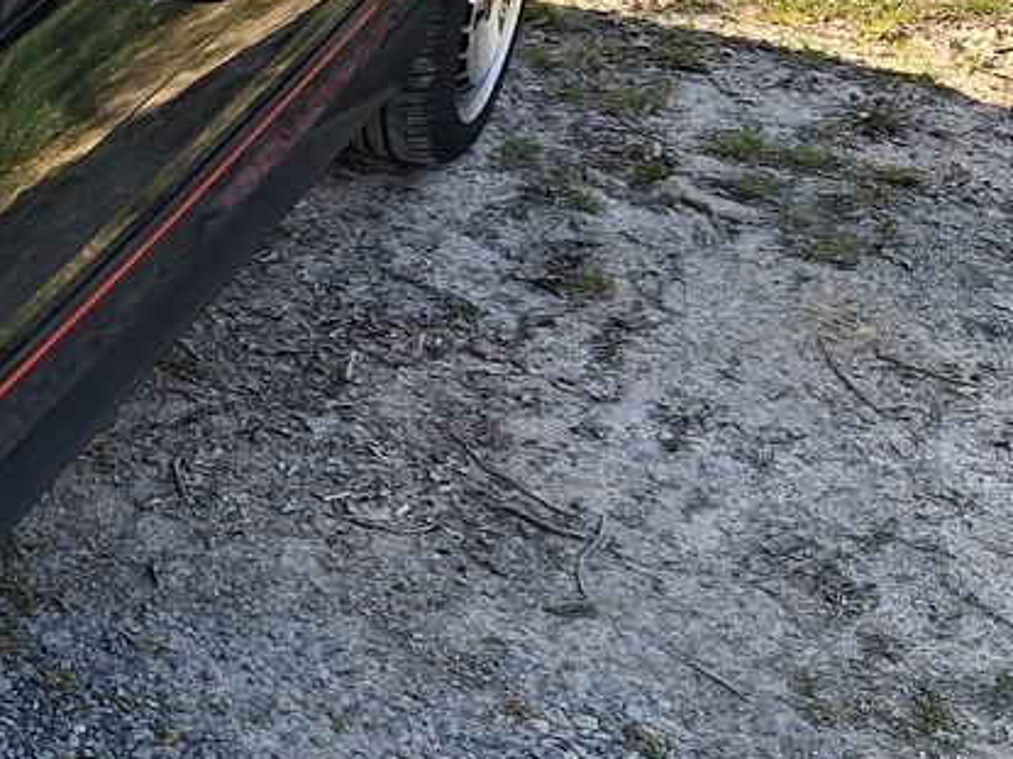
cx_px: -557
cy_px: 210
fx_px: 2487
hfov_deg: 19.6
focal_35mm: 85
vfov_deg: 17.3
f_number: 1.8
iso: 20
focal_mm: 4
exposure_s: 1/216
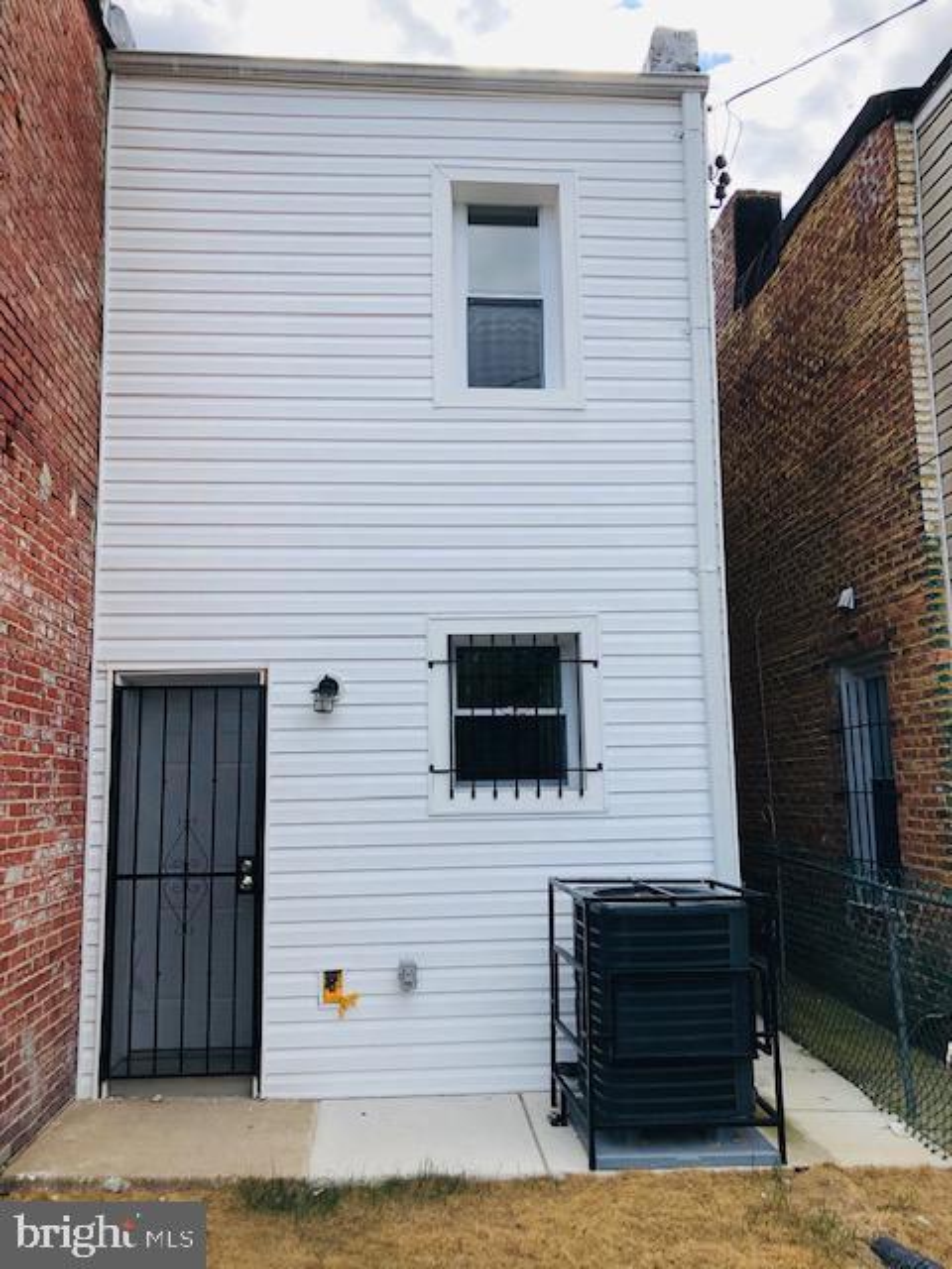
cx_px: 476
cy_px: 634
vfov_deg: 63.4
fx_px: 1027
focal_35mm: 28
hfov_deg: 49.7
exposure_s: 1/941
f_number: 1.8
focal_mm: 3.99
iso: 20
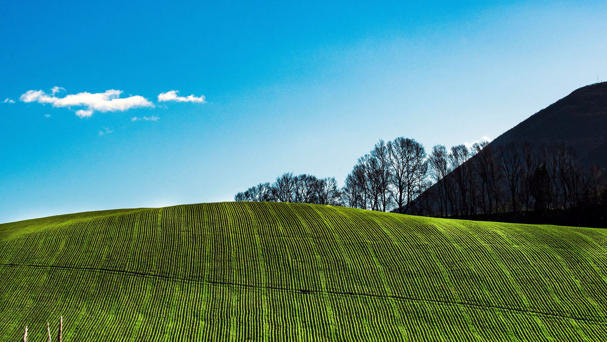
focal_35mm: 118
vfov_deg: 10.3
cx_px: 320
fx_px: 1899
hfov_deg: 18.2
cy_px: 158
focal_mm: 70
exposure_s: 1/640
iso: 320
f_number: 20
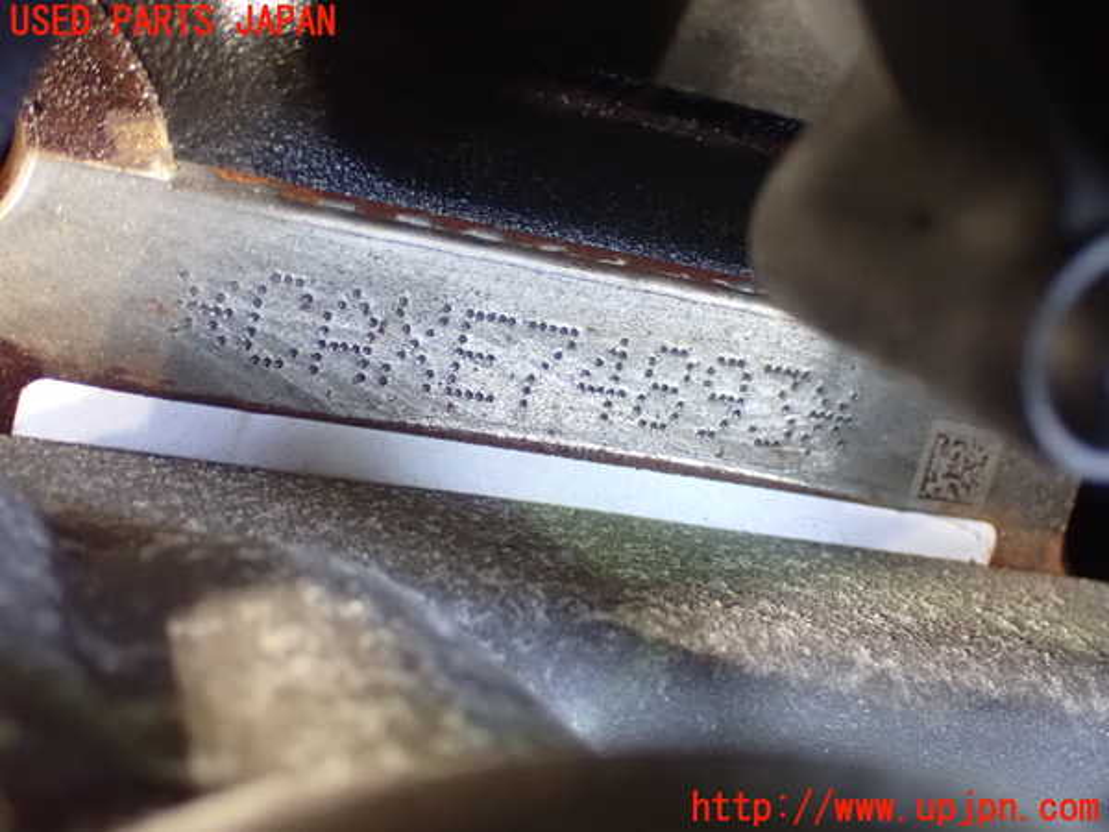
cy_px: 416
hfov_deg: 35.5
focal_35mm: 54
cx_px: 554
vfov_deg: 27.0
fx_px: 1730
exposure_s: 1/25
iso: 1600
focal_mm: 9.65
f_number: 3.3
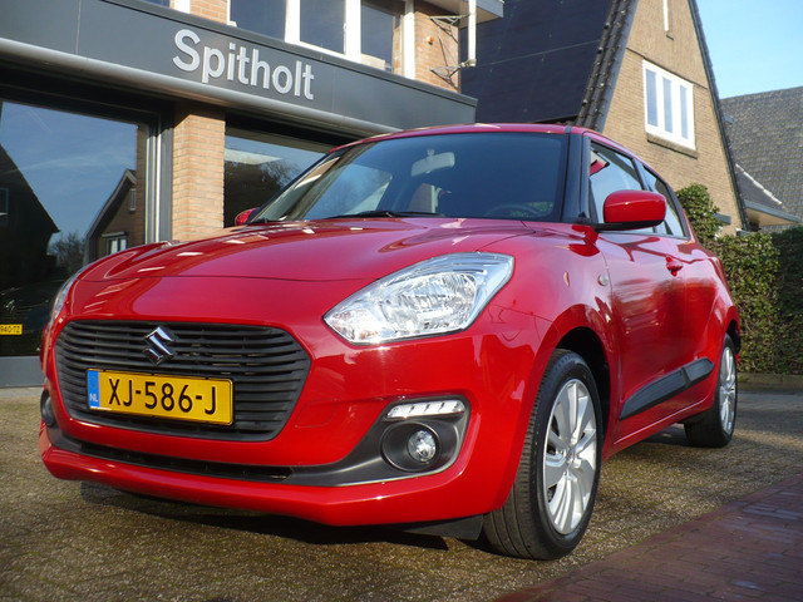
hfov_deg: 46.8
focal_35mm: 40
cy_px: 301
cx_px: 402
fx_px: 928
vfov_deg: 36.0
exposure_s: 1/500
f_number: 2.8
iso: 100
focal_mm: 6.1
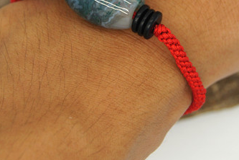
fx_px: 956
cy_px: 8
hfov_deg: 14.2
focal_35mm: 144
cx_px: 94
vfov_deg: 9.5
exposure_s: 1/125
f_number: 5.6
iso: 200
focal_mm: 40
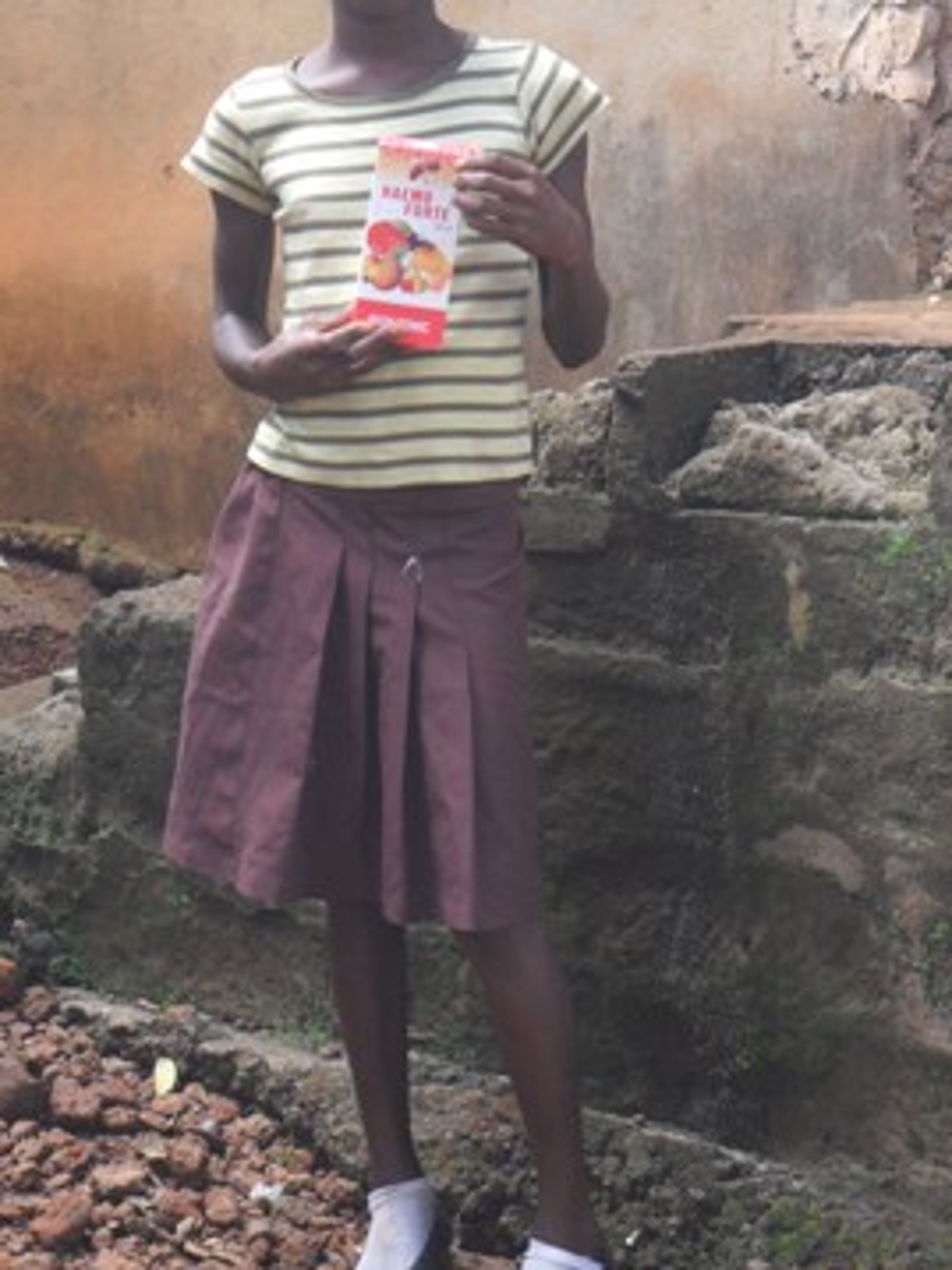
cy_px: 601
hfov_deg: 14.3
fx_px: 3779
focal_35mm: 103
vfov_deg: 19.1
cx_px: 352
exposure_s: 1/60
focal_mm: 13.2
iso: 120
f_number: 3.9
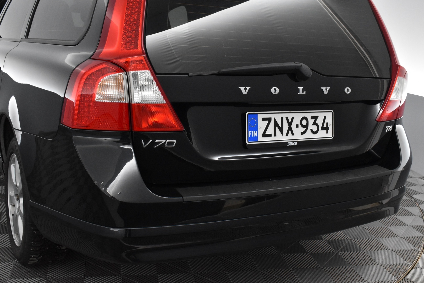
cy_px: 142
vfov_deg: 31.9
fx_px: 495
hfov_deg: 46.4
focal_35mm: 42
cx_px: 212
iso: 3200
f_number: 6.3
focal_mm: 28
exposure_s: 1/160
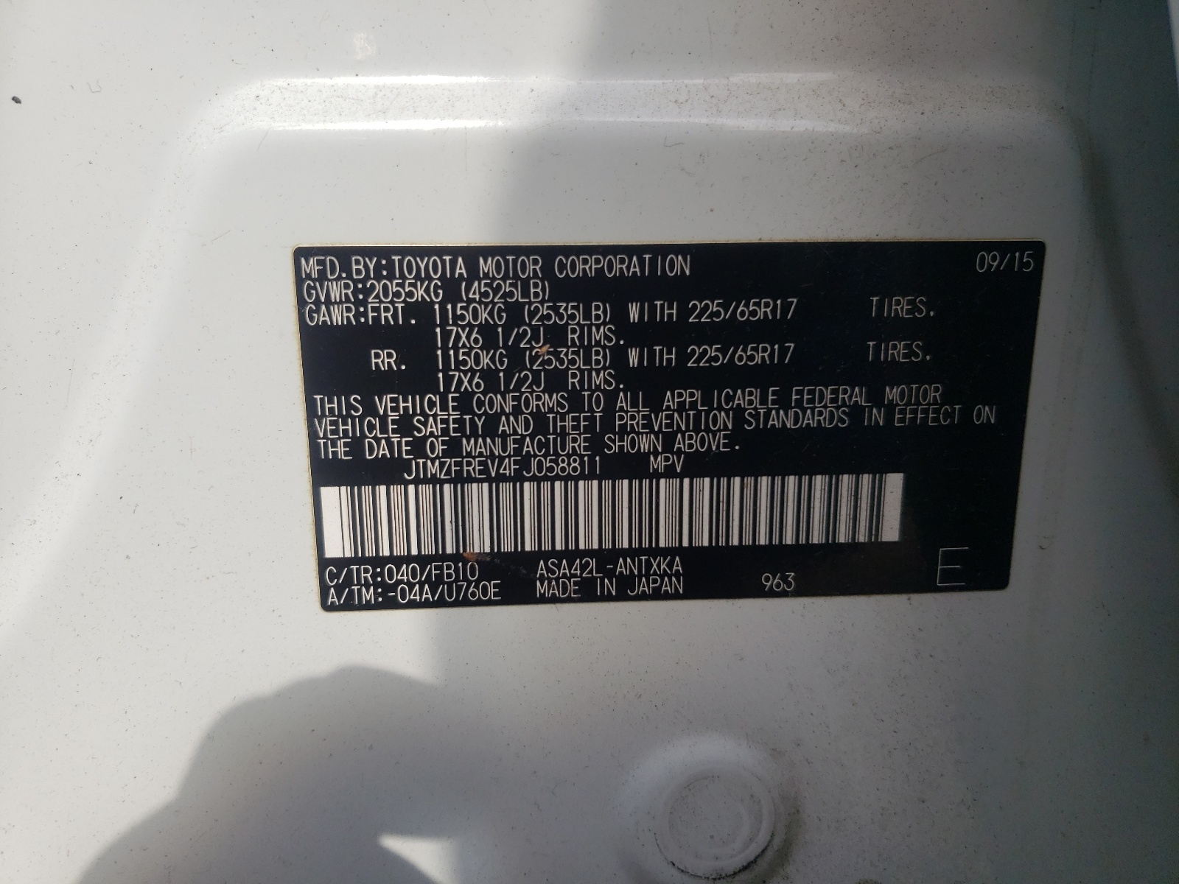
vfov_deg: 53.1
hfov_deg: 67.3
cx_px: 590
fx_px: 886
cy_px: 442
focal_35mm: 26
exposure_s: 1/1667
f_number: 1.5
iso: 50
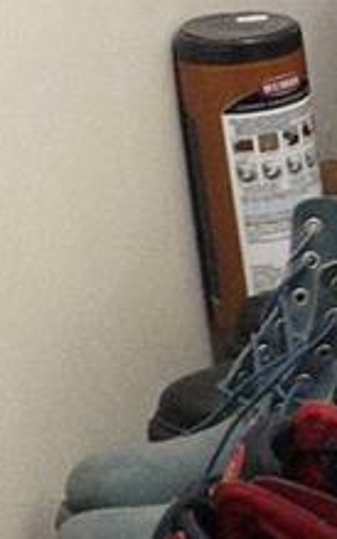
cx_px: 1026
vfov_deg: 10.8
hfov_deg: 6.2
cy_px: 386
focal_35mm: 193
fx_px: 2834
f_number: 1.8
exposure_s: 1/60
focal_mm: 4.25
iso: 320
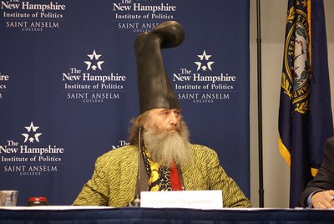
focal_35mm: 105
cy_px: 112
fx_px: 976
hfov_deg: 19.4
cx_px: 167
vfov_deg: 13.1
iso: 400
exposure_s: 1/40
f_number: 4
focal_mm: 70
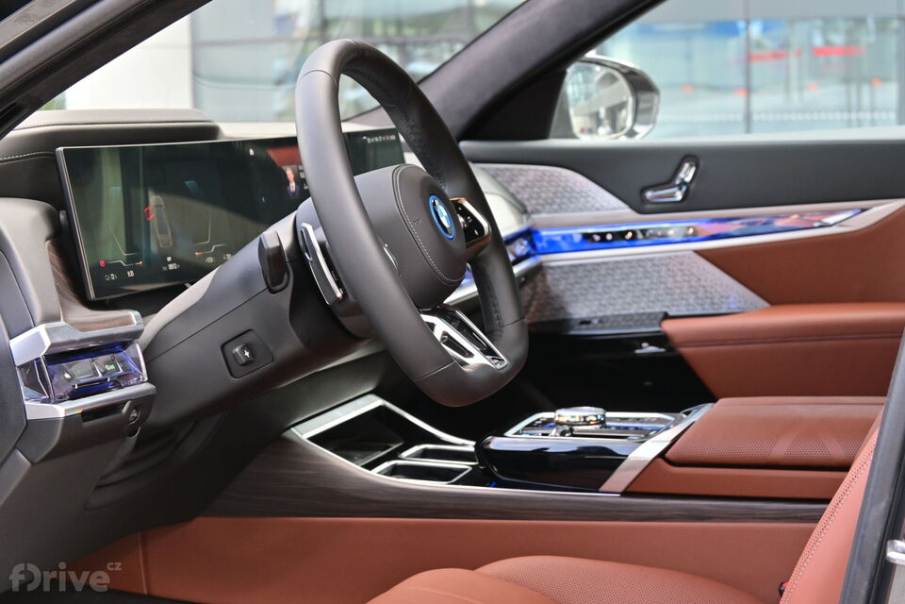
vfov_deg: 18.2
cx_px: 452
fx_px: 1885
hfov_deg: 27.0
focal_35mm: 75
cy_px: 302
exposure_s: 1/80
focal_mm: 50
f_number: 6.3
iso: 500
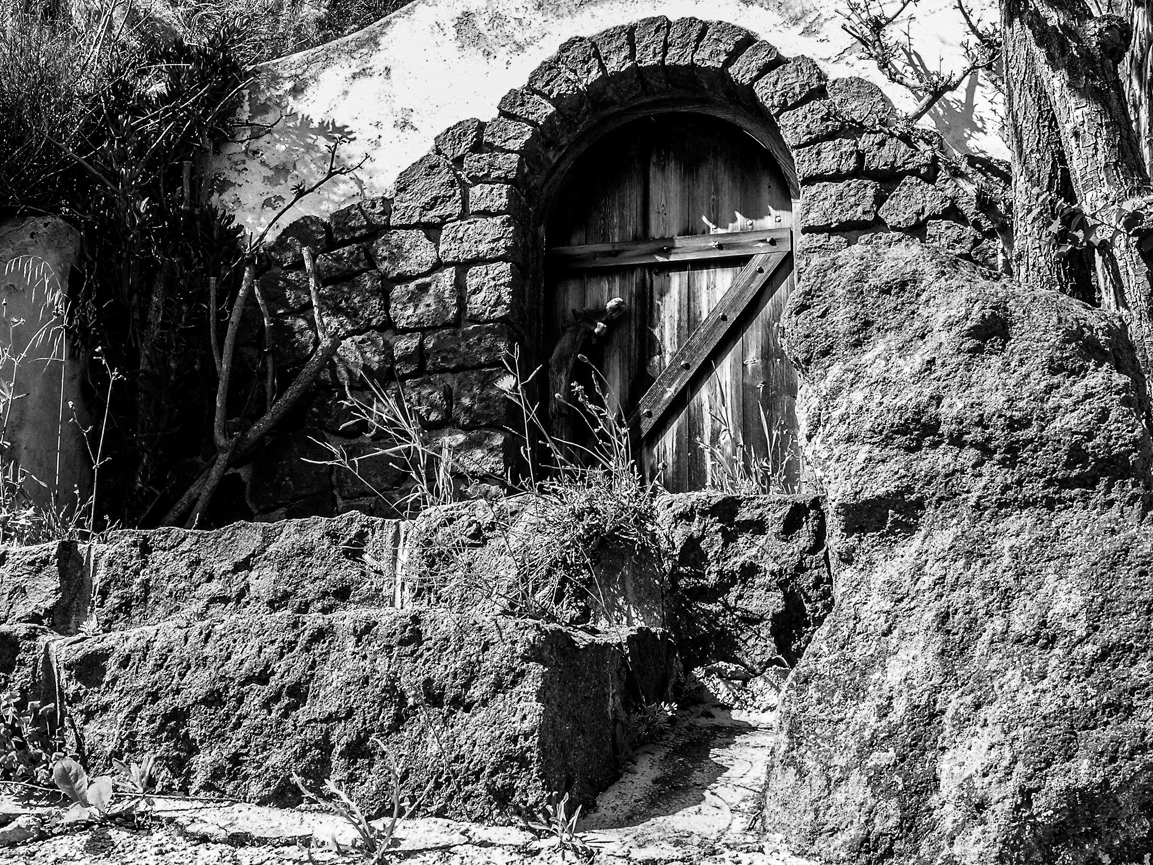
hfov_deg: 44.8
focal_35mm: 42
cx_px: 576
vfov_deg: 34.3
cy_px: 432
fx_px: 1399
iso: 50
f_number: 7.2
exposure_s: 1/121
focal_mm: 8.7
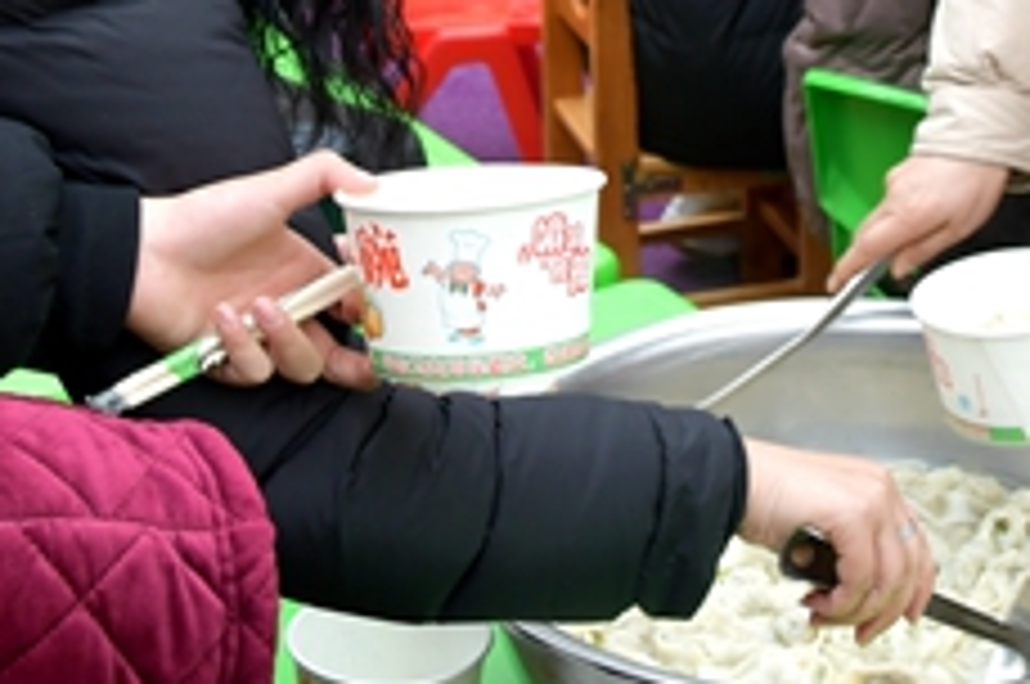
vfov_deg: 12.4
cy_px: -299
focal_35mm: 105
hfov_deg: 19.3
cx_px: 769
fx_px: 3000
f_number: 5.6
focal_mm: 20
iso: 400
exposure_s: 1/125
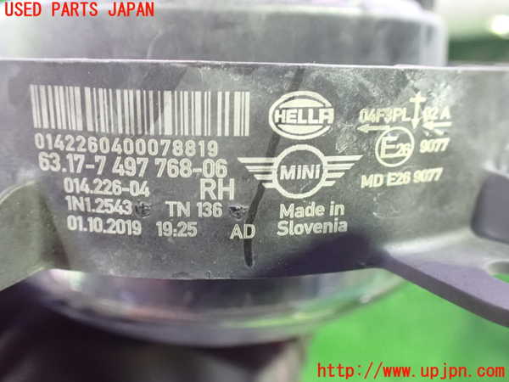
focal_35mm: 30
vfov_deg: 46.8
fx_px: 441
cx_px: 254
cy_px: 191
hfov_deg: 60.0
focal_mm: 5.4
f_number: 2.3
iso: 1600
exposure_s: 1/25
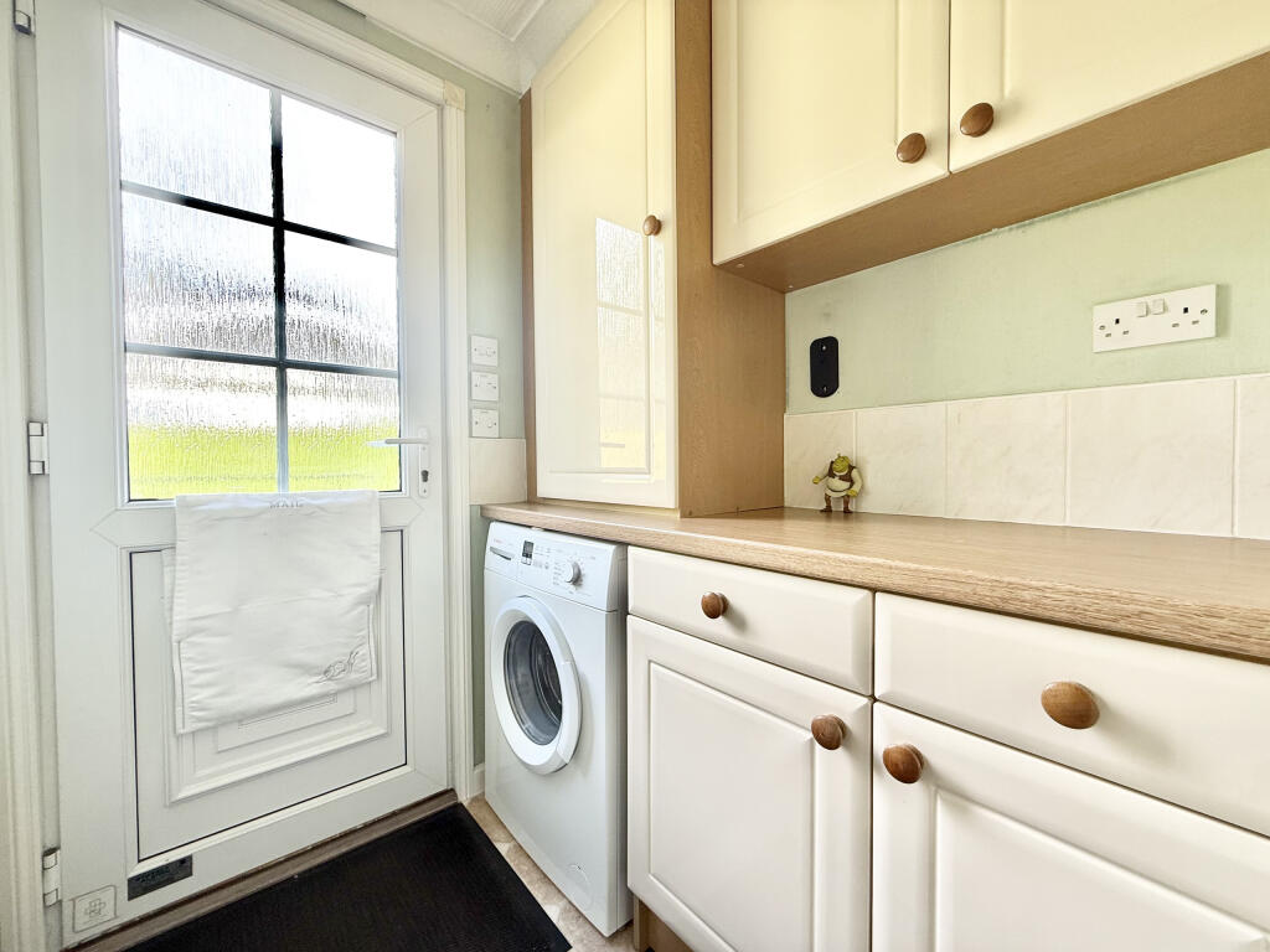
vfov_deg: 85.7
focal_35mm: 14
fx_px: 514
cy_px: 476
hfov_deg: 102.1
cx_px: 635
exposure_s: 1/99
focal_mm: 2.22
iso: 80
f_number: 2.2
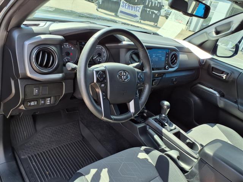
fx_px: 190
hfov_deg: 65.3
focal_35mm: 27
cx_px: 122
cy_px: 91
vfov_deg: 51.4
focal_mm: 3.58
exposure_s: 1/159
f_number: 1.9
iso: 40
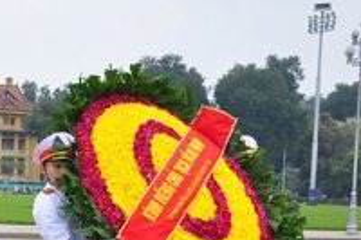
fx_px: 3940
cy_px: 228
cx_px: 4
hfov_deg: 5.2
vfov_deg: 3.5
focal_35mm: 393
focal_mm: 105
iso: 250
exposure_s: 1/200
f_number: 9
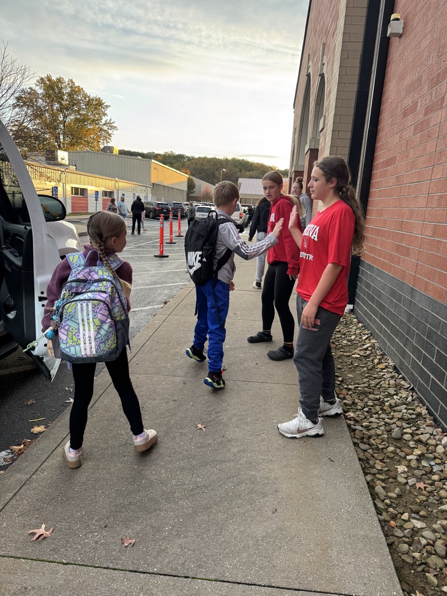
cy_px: 298
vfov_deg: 71.6
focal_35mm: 24
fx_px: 413
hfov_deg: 56.8
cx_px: 224
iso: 64
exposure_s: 1/198
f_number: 1.78
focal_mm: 6.76
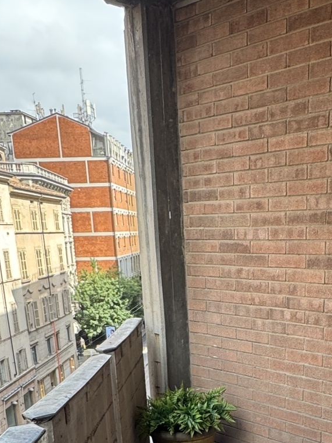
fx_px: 601
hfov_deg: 30.4
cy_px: 422
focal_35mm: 47
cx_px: 242
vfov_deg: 37.1
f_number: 2.2
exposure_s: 1/179
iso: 40
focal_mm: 2.22
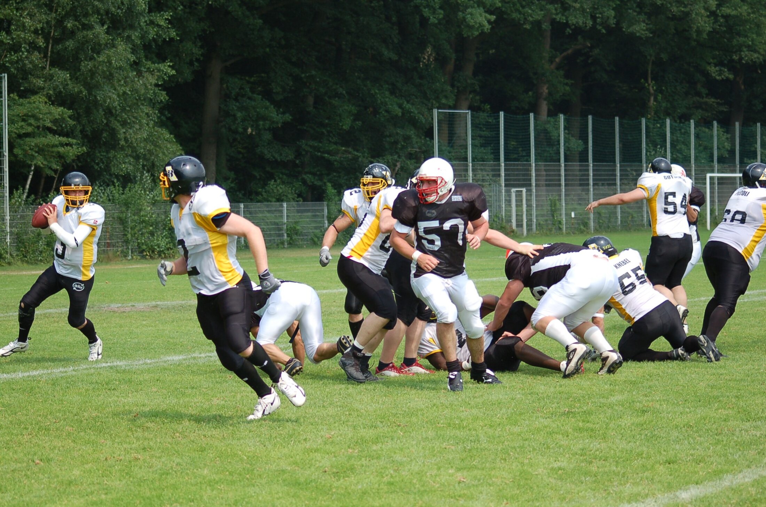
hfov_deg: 19.5
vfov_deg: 13.0
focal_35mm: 105
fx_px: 2230
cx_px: 383
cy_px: 254
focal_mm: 70
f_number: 4
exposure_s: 1/1000
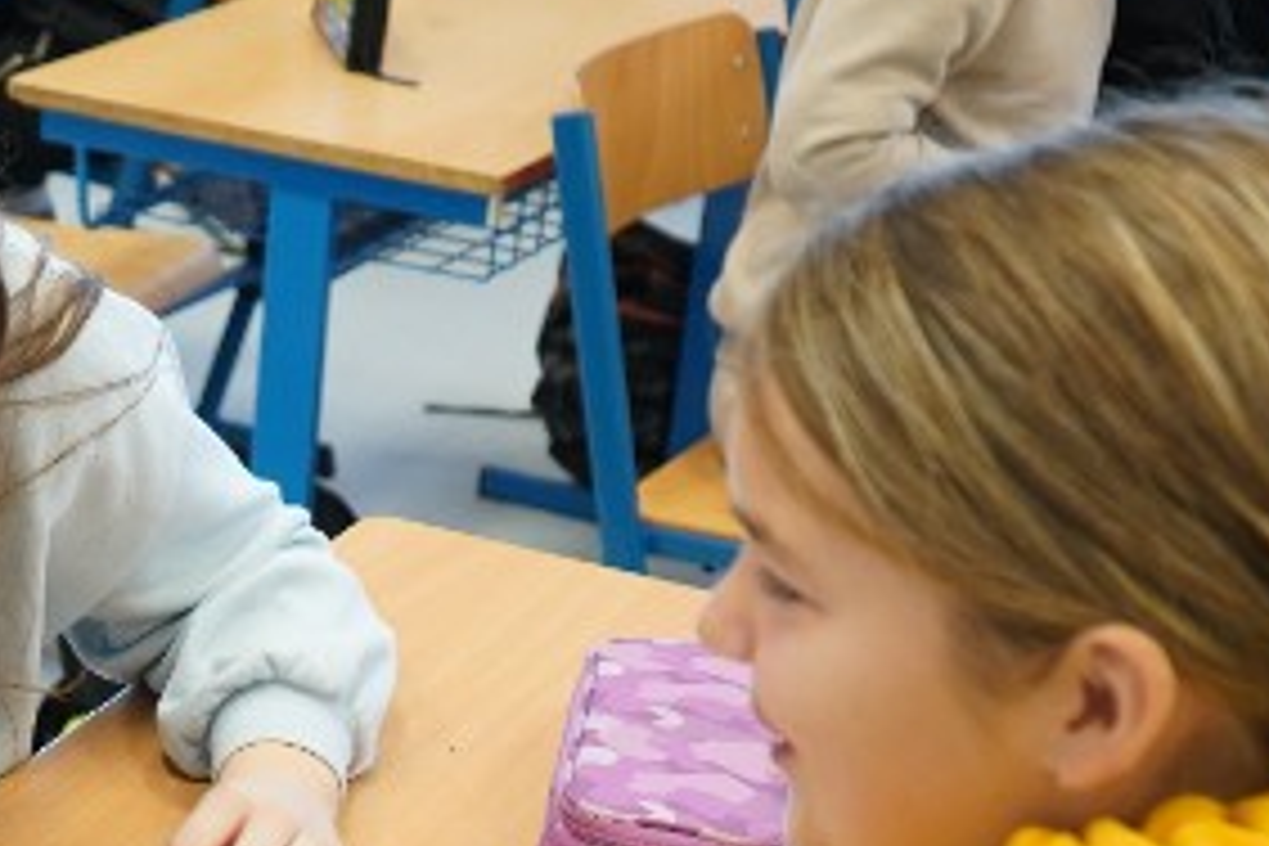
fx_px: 3102
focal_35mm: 88
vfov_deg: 15.2
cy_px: 911
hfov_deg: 22.2
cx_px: -32
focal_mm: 31
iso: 1000
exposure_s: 1/160
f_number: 3.5
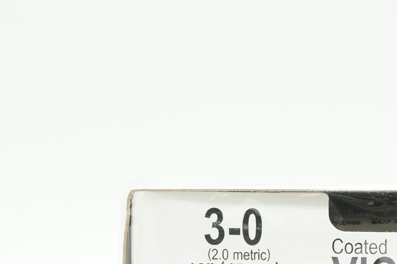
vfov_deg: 7.0
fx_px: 2141
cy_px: 308
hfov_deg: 10.5
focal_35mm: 194
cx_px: 388
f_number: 6.3
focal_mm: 49
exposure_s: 1/30
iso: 400
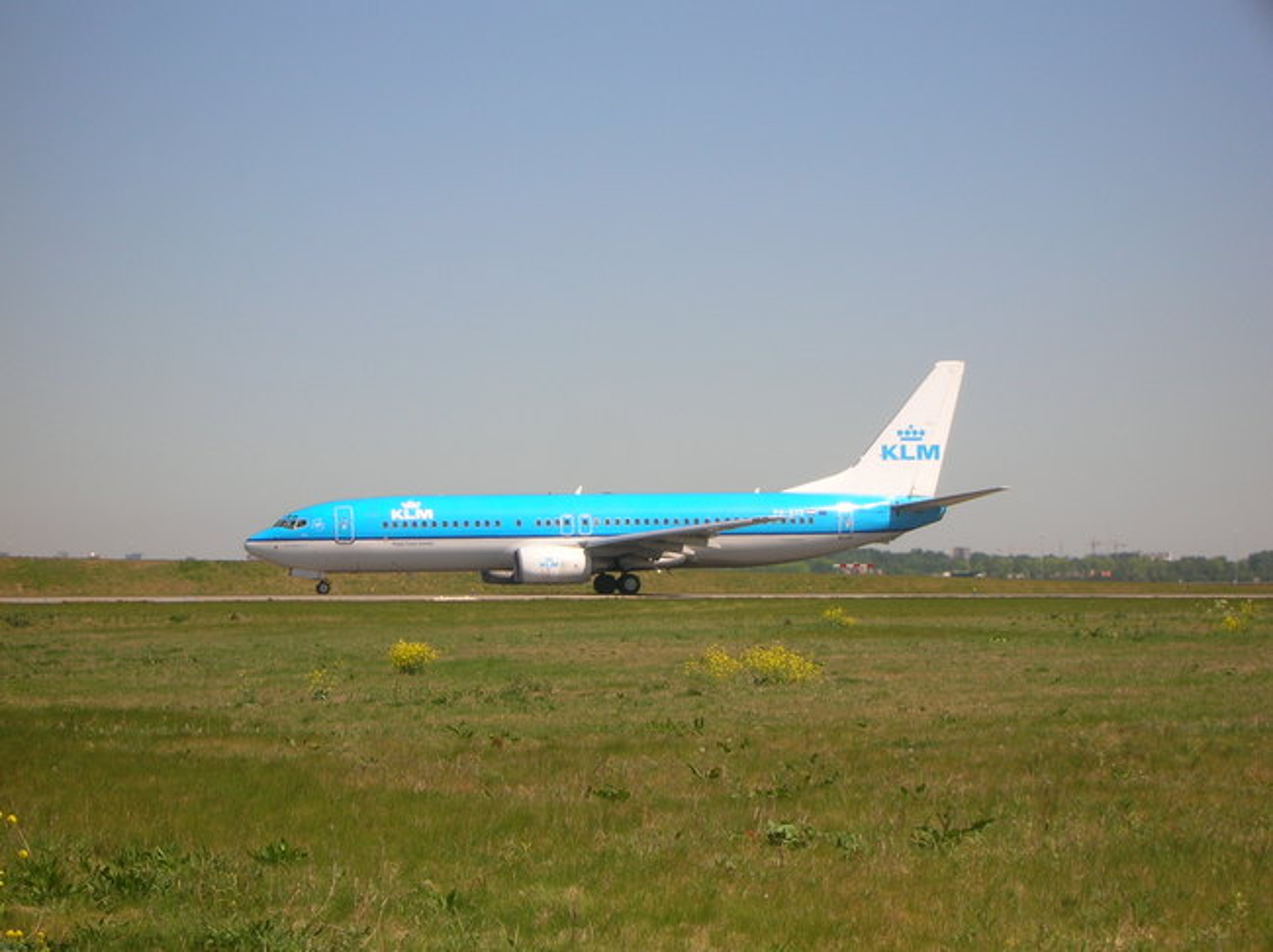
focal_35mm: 102
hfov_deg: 19.3
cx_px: 636
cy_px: 476
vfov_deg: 14.5
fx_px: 3747
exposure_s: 1/159
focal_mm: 17.1
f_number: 8.2
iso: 50
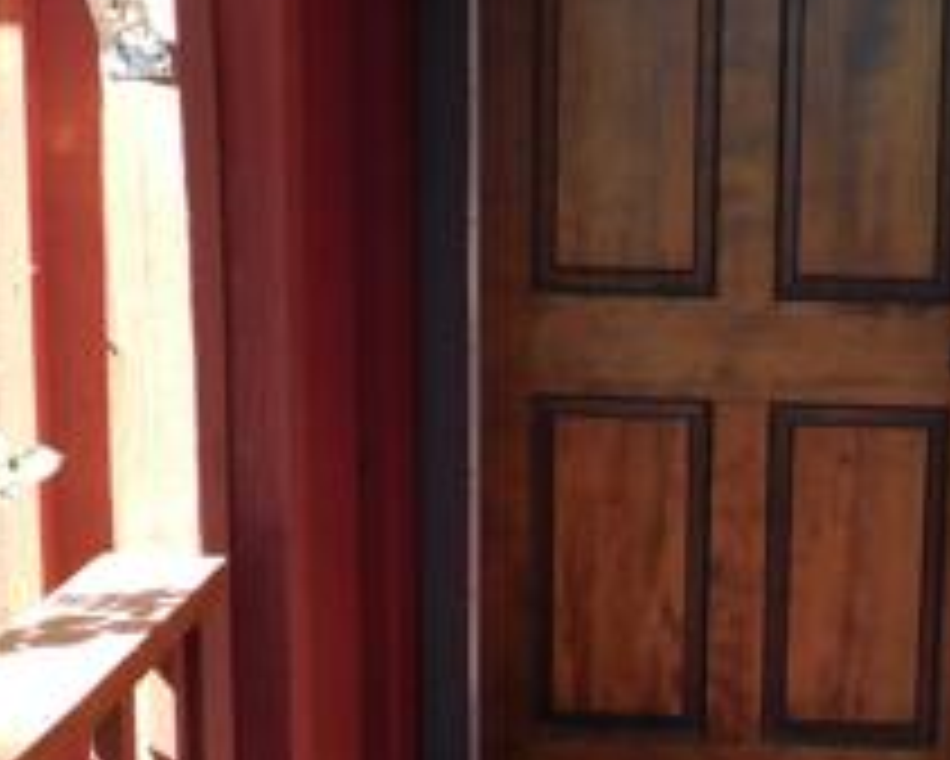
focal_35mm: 68
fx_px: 1913
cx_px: 873
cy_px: 355
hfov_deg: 26.8
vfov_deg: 22.5
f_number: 3
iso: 125
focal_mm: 4
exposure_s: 1/160
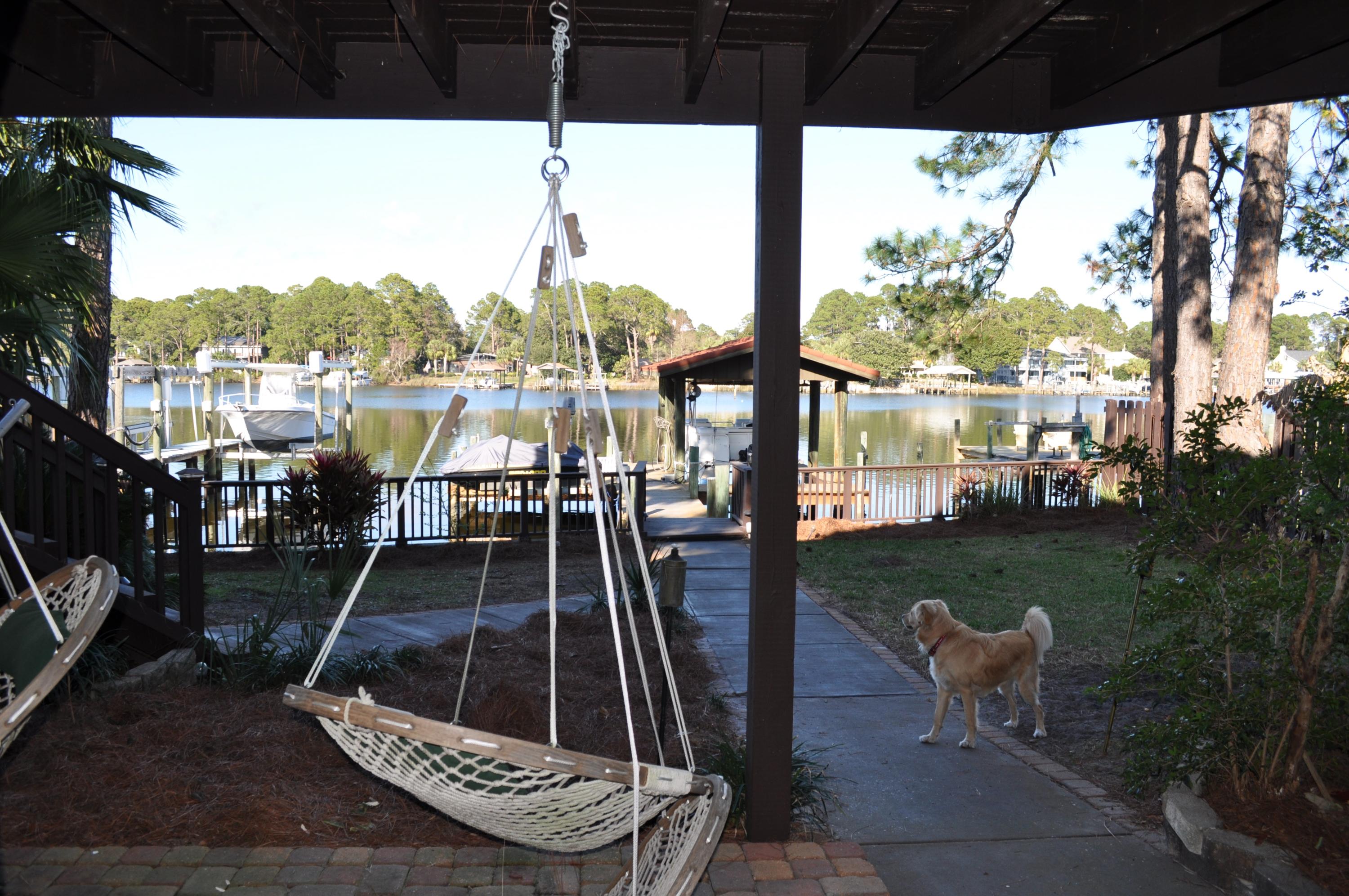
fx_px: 1010
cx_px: 674
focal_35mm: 27
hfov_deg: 67.4
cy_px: 448
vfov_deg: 47.8
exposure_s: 1/200
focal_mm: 18
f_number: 6.3
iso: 200
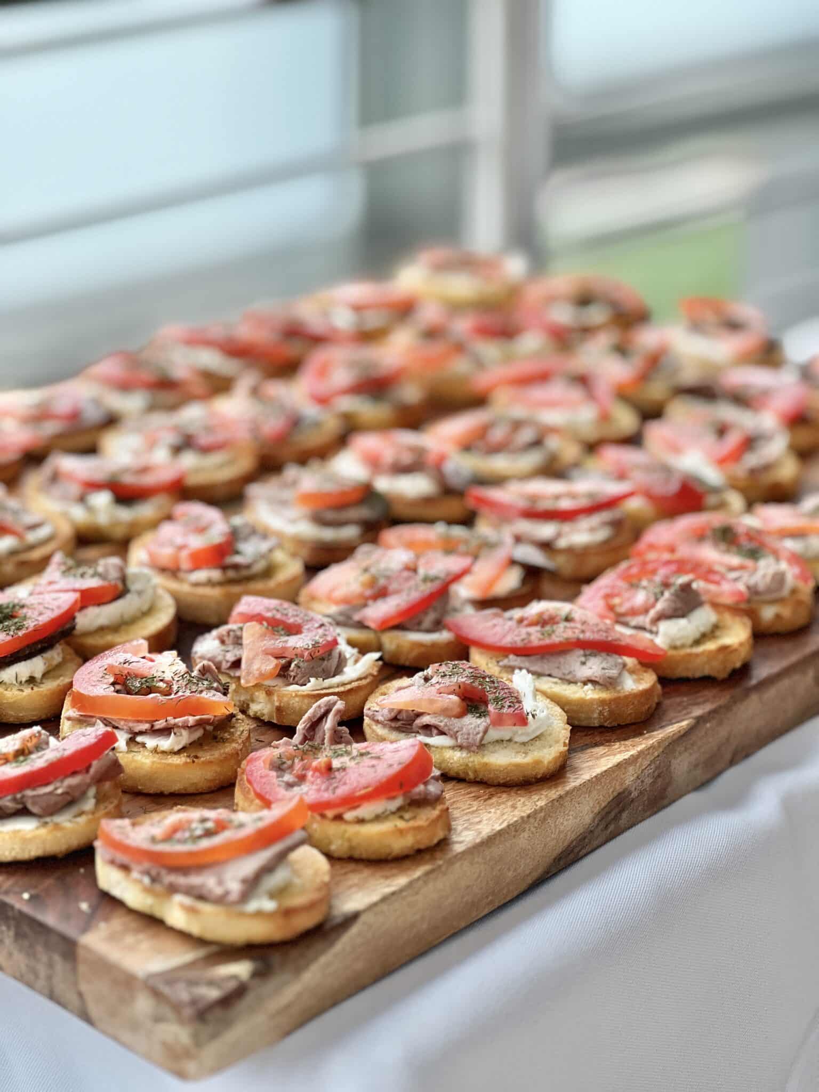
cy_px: 546
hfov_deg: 19.1
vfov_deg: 25.3
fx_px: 2429
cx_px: 410
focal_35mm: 77
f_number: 2.8
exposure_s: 1/120
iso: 160
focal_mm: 9
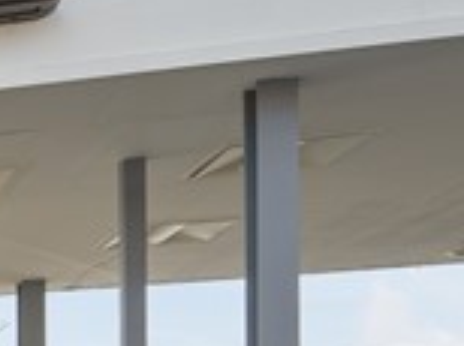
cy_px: 490
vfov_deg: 14.6
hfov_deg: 11.9
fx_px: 1271
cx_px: -880
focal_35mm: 95
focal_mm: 14
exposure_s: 1/640
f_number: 4
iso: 100
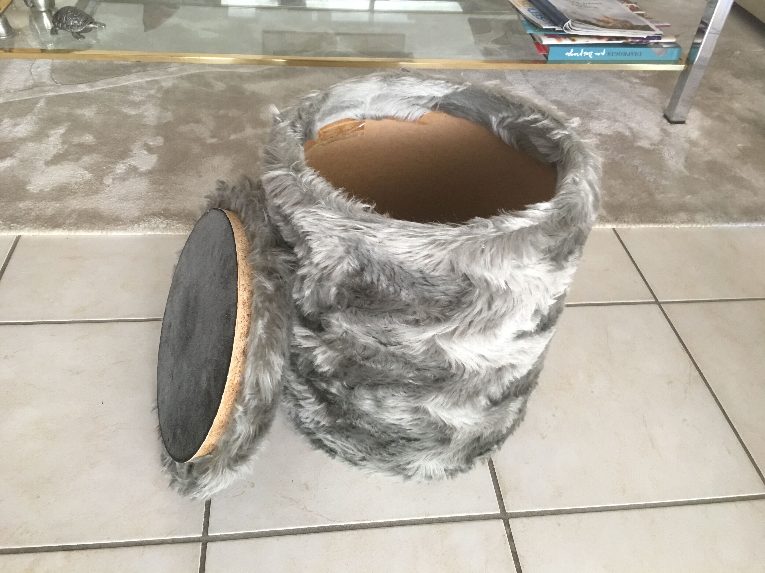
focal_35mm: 29
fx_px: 641
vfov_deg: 48.2
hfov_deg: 61.7
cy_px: 286
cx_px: 382
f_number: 2.2
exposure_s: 1/17
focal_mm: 4.15
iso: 80
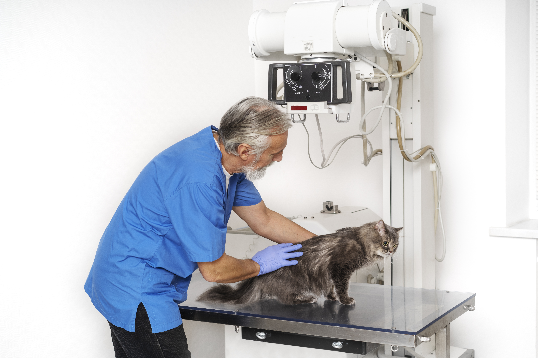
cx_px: 269
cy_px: 179
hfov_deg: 36.2
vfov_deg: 24.6
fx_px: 822
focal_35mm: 55
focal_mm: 55
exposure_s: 1/160
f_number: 4.5
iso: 125
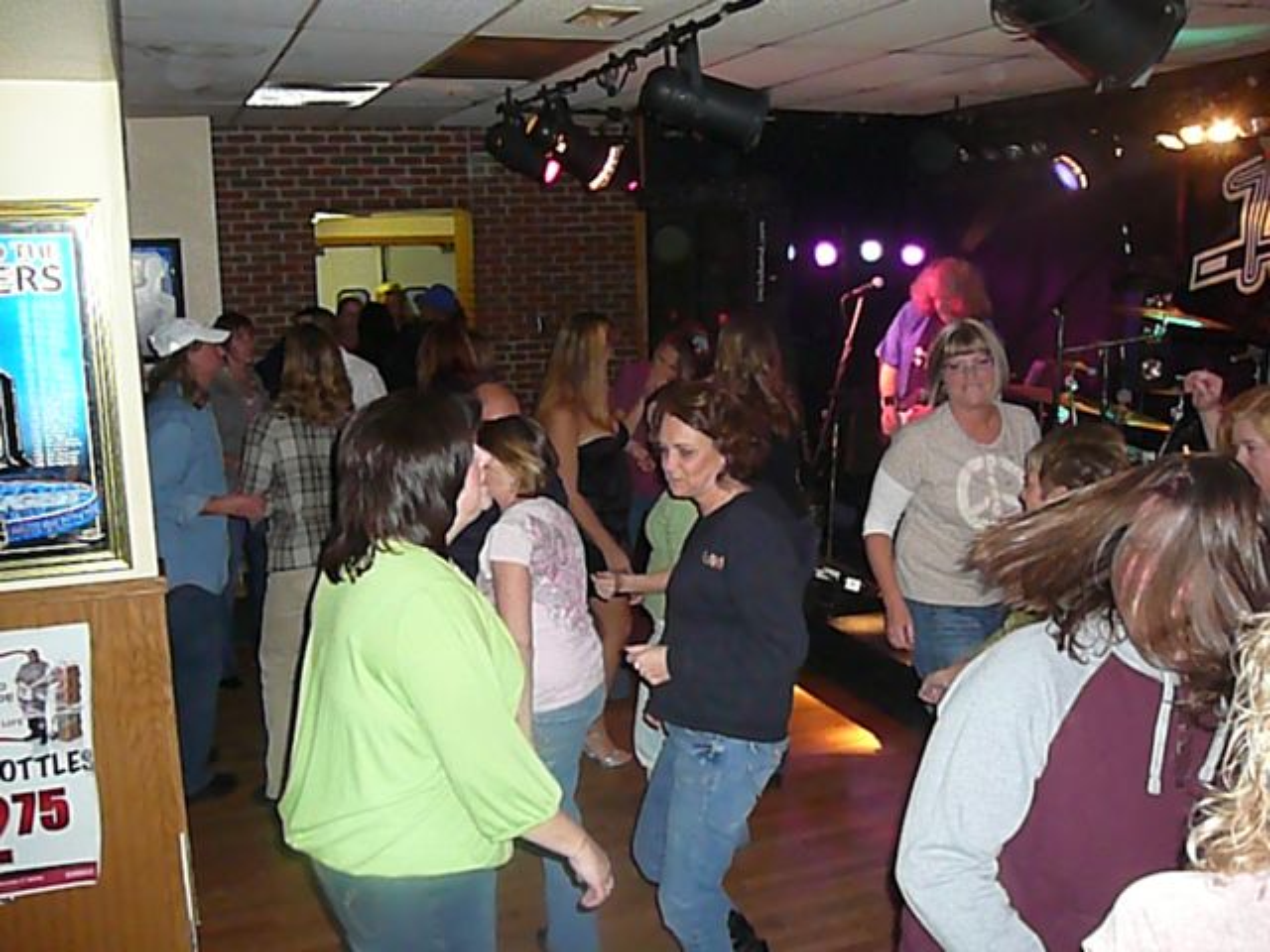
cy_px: 476
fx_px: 1284
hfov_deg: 52.6
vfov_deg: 40.7
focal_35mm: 35
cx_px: 635
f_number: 2.8
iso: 800
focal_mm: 5.2
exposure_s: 1/30
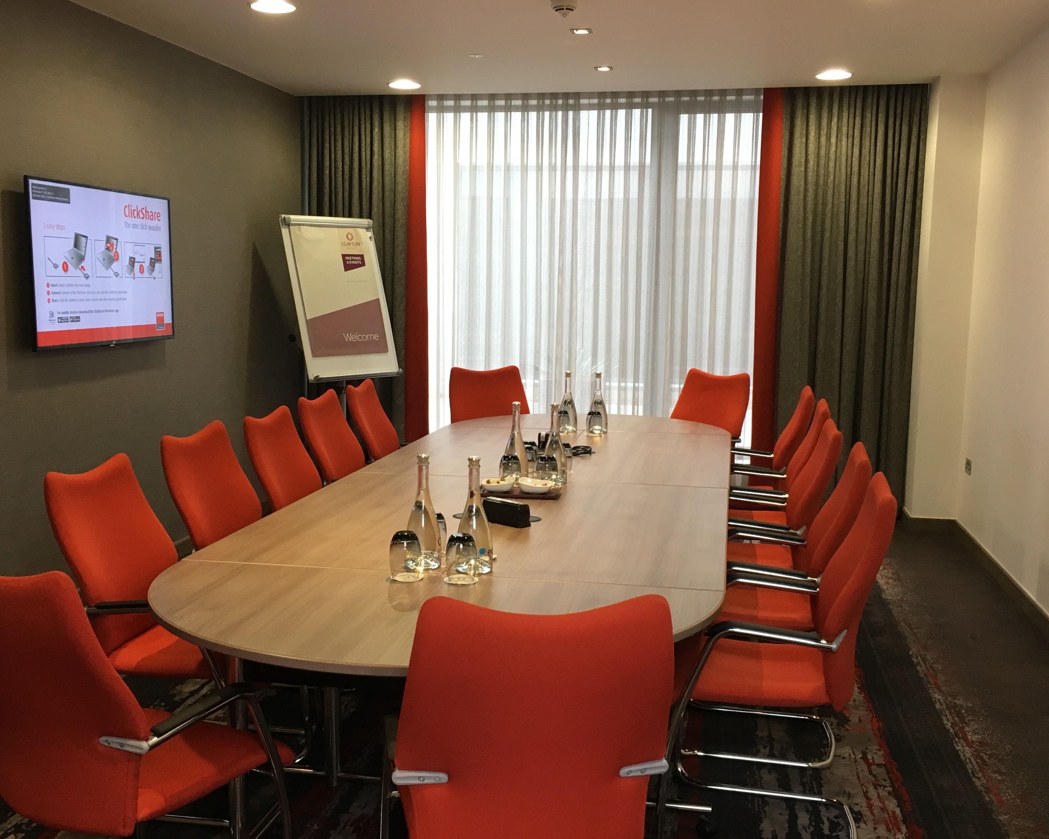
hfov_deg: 49.1
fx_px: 1149
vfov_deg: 40.1
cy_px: 432
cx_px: 503
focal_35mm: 37
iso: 100
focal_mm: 4.15
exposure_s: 1/33
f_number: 2.2
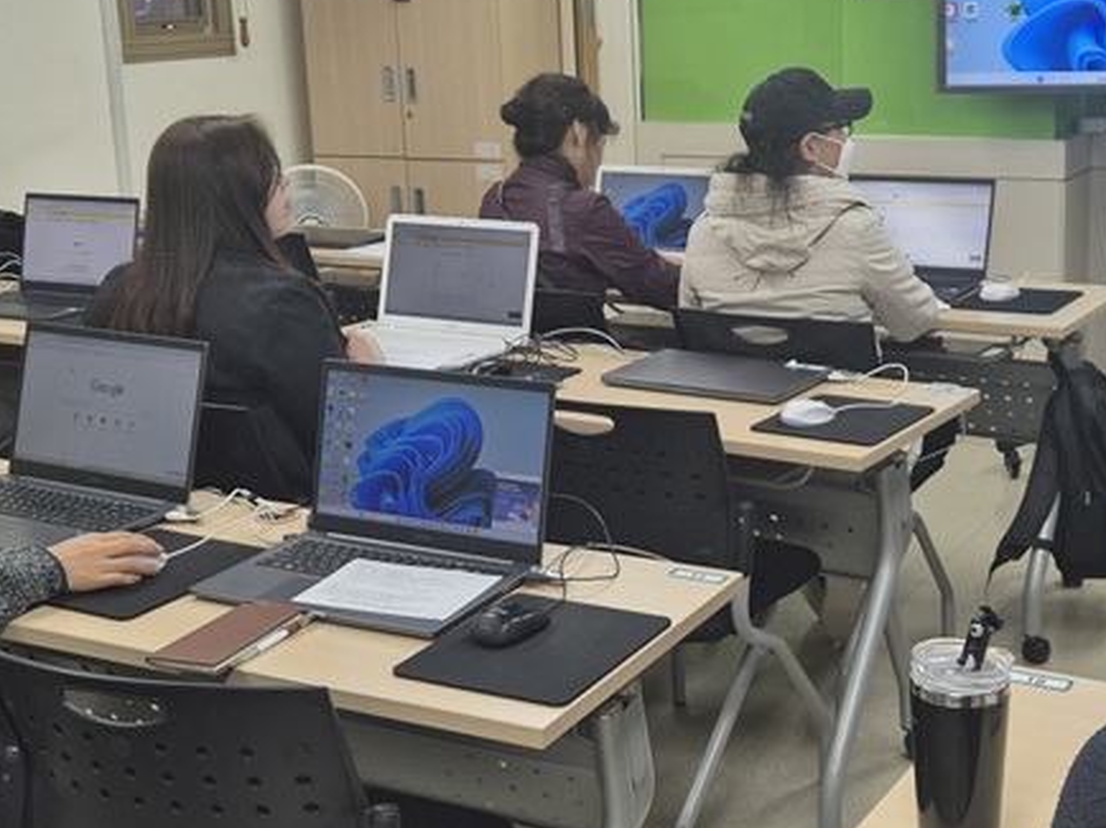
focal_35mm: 53
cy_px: 306
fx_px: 1692
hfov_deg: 36.0
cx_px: 696
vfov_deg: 27.4
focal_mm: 5.4
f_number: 1.8
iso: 50
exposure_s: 1/120
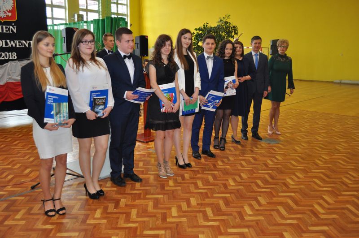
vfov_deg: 39.9
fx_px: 329
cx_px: 180
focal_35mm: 33
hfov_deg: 57.3
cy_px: 119
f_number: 3.8
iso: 720
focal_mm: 22
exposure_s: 1/125
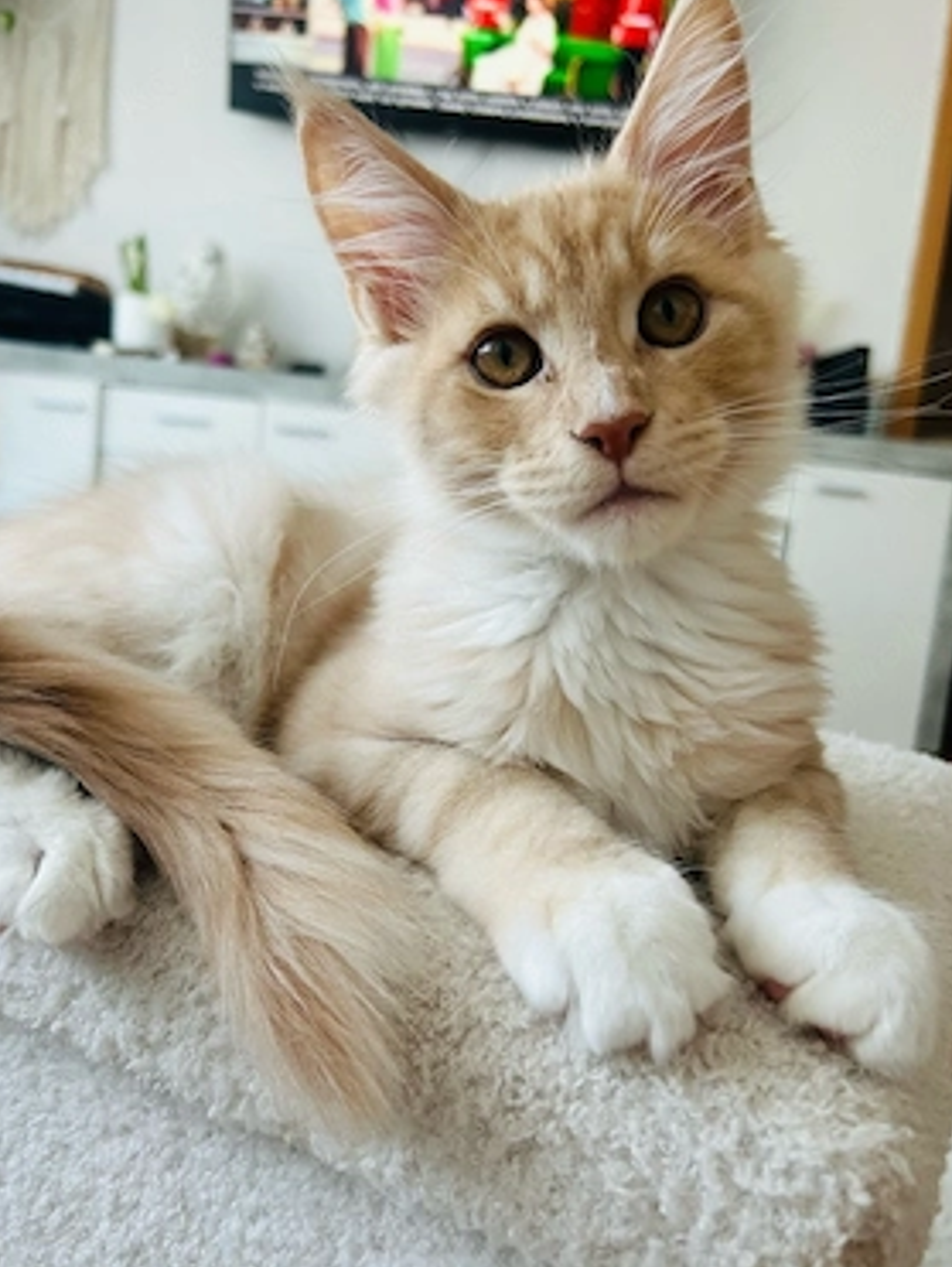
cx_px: 471
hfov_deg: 49.8
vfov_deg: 63.3
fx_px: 1025
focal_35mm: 28
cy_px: 669
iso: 125
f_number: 1.5
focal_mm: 5.7
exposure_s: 1/107
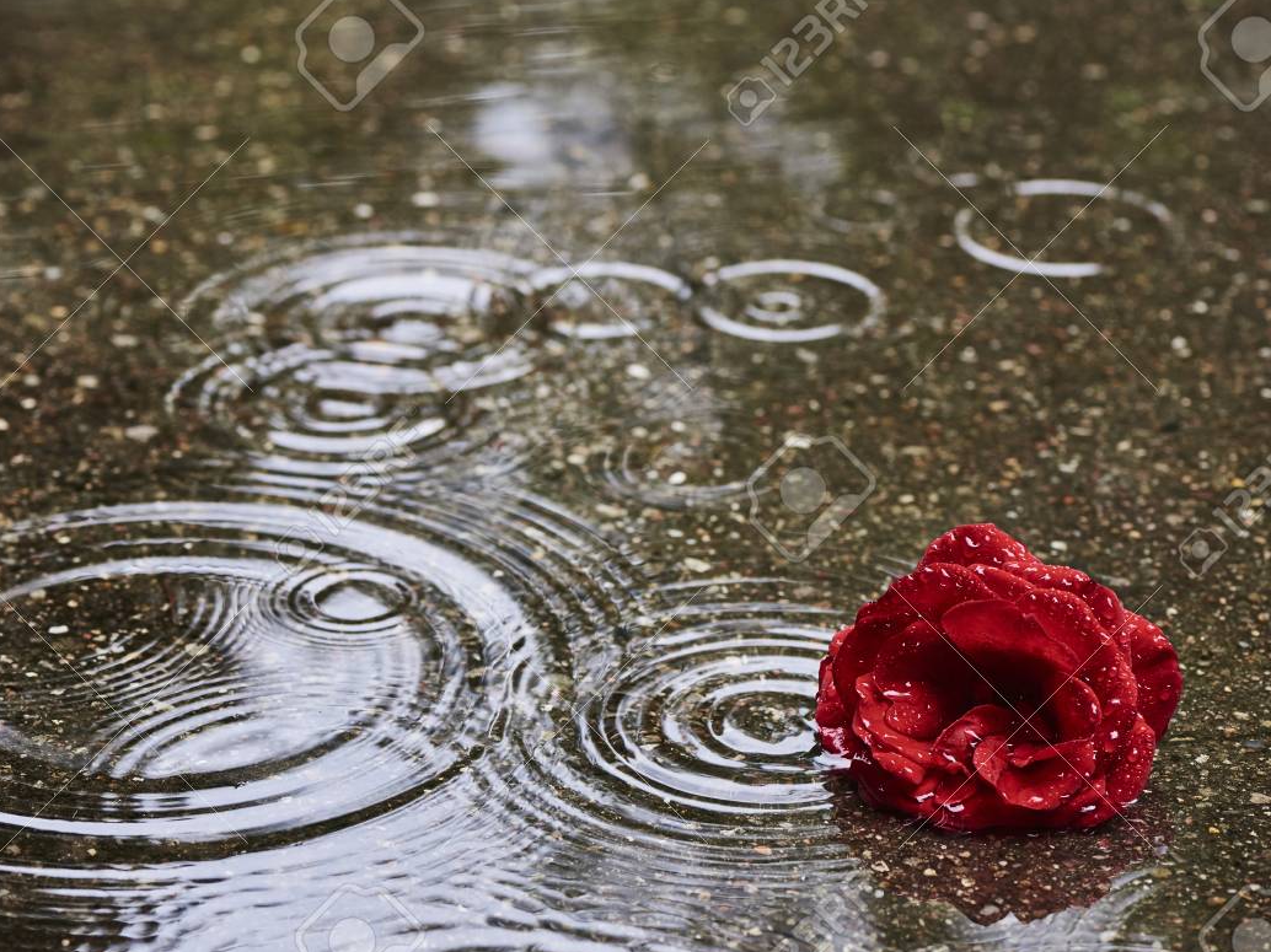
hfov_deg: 15.5
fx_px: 4662
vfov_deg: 11.7
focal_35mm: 127
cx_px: 575
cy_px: 448
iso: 800
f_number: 6.3
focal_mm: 105
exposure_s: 1/320
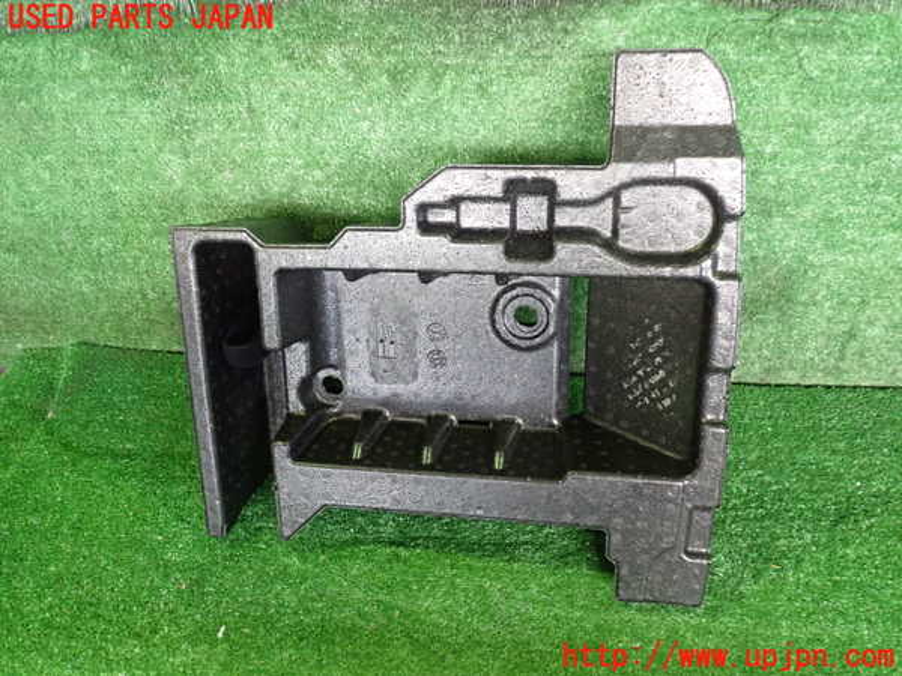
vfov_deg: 46.8
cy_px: 338
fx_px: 782
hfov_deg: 60.0
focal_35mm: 30
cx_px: 451
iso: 640
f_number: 2.3
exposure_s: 1/30
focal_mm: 5.4
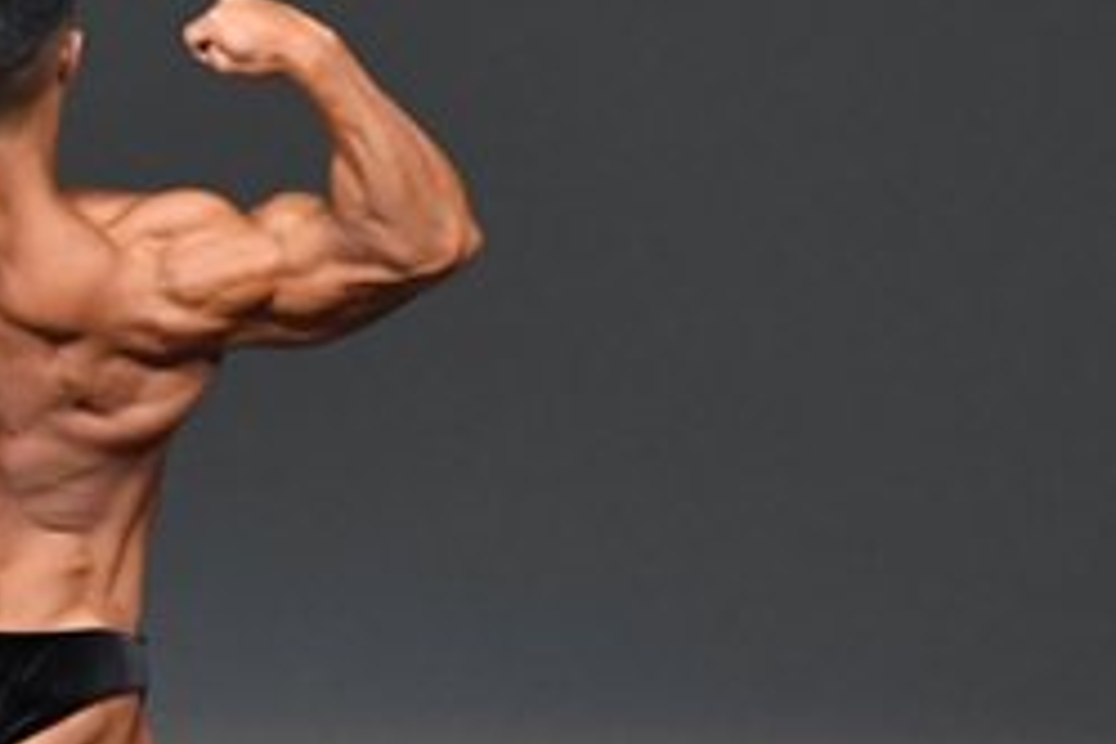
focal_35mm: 1072
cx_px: -141
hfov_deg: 1.9
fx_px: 33229
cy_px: 654
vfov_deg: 1.3
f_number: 5.6
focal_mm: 230
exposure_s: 1/400
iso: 4000
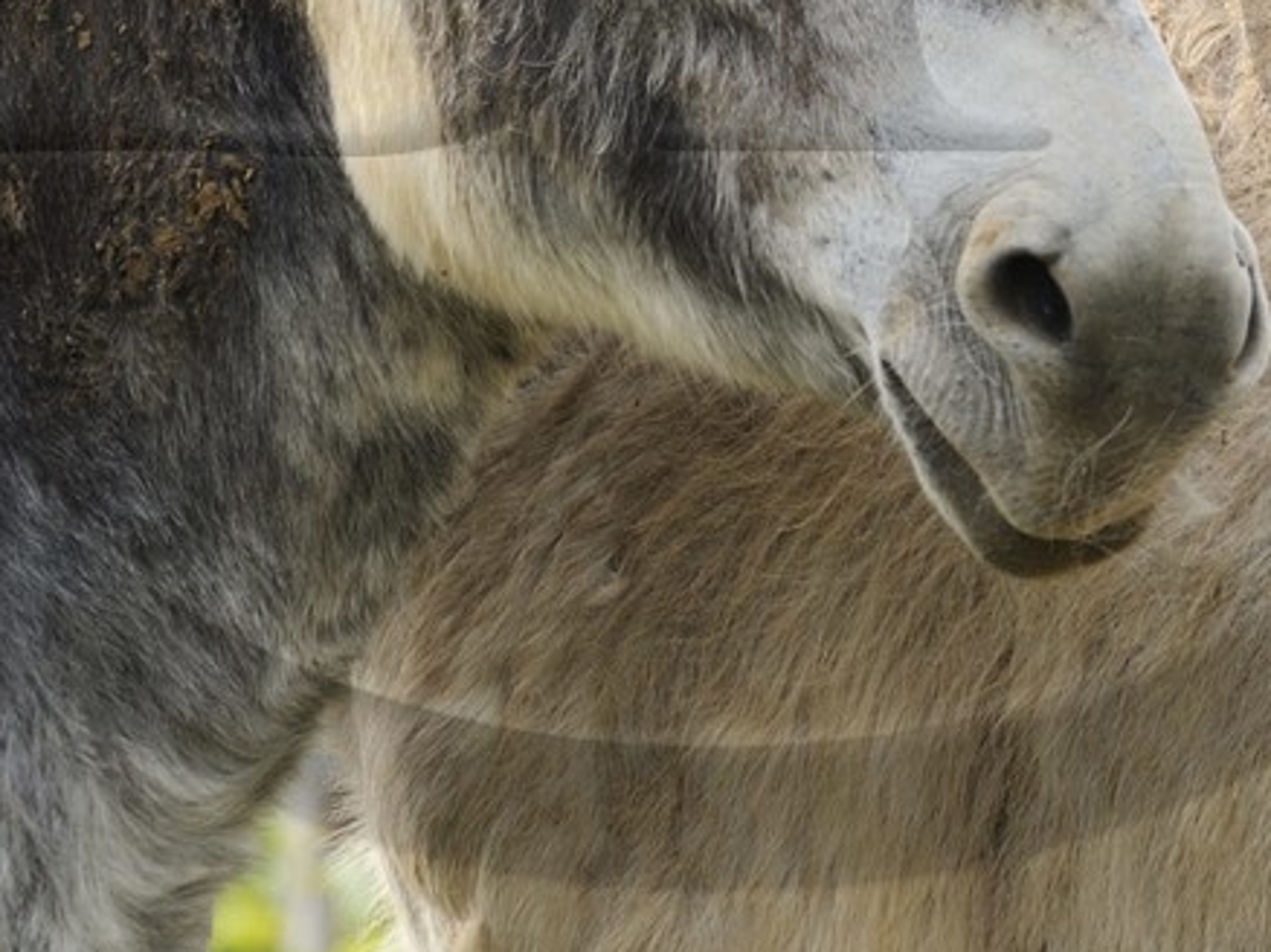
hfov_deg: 2.8
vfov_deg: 2.1
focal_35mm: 703
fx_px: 25798
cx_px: 717
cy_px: -321
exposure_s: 1/250
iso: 200
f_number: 7.1
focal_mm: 200
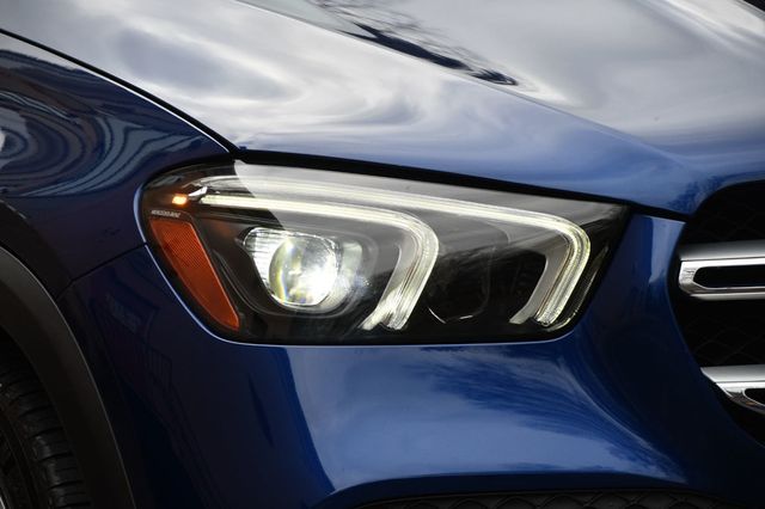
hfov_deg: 9.8
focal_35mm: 210
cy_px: 254
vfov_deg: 6.5
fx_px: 4460
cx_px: 382
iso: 220
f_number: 5.6
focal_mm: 140
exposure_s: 1/500
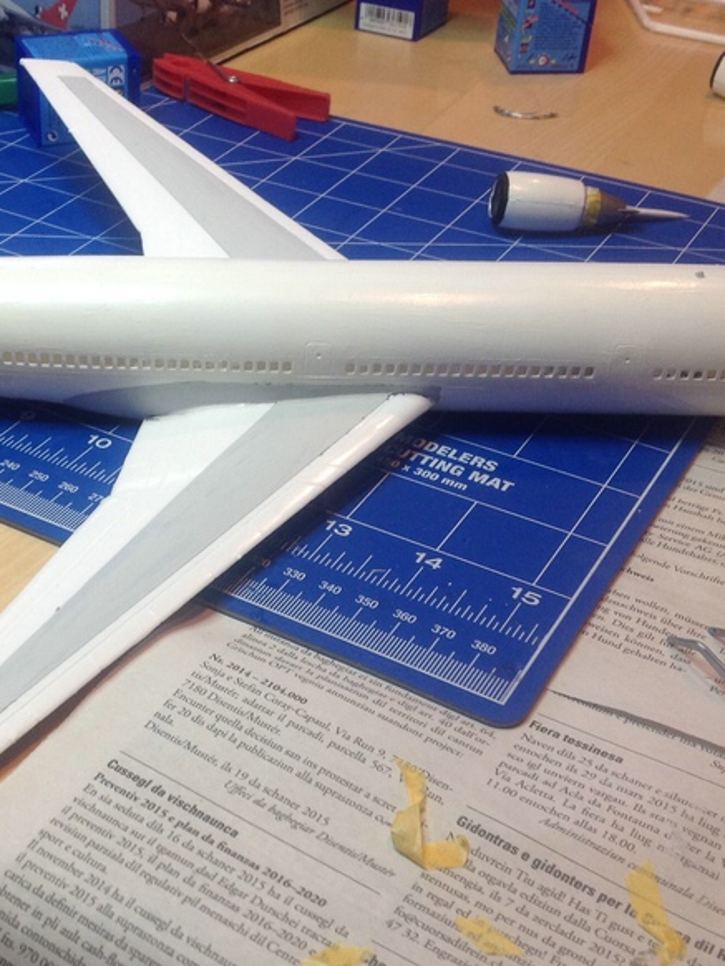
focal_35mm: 54
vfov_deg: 35.5
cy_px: 533
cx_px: 178
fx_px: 1507
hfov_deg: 26.7
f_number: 2.4
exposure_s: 1/33
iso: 50
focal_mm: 4.28
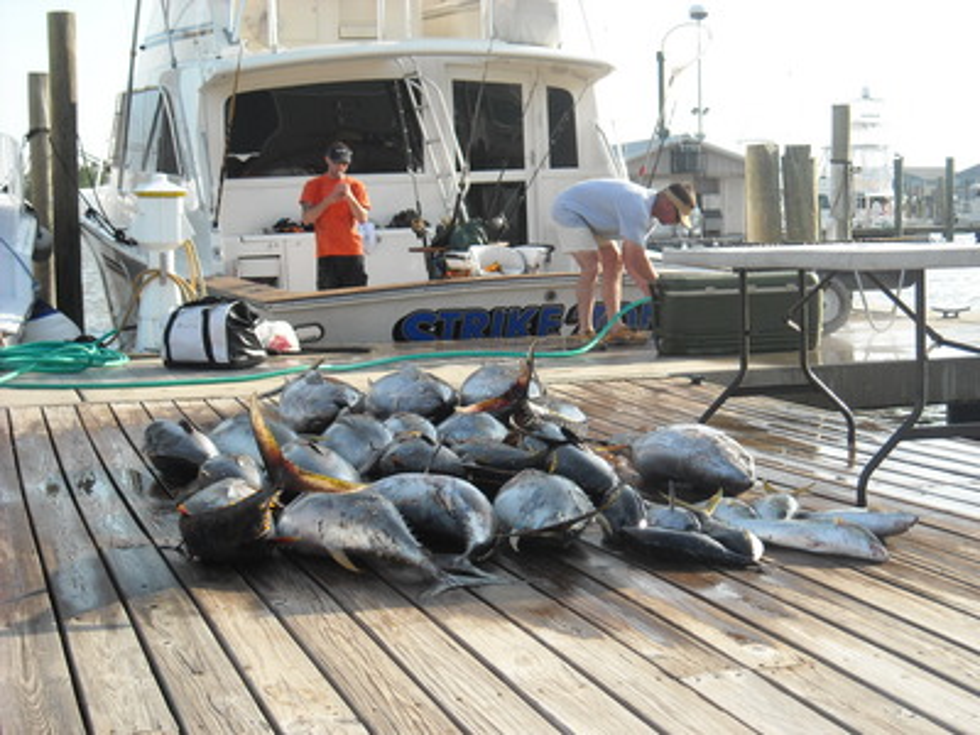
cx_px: 490
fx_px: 1925
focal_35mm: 68
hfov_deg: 28.6
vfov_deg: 21.6
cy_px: 368
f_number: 3.7
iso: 64
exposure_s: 1/323
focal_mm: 11.02
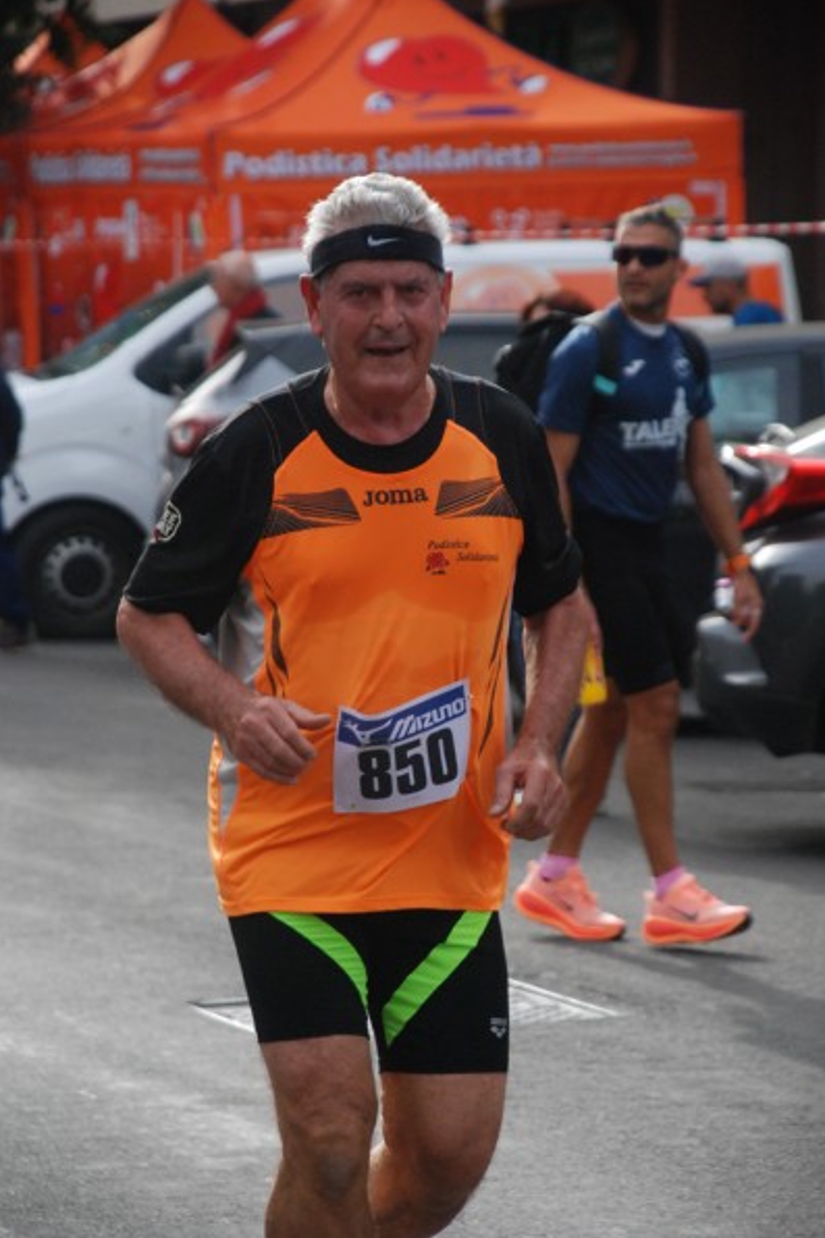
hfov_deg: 12.9
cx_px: 417
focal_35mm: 106
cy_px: 617
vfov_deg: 19.3
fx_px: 3646
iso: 1000
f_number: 5.6
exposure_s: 1/800
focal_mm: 70
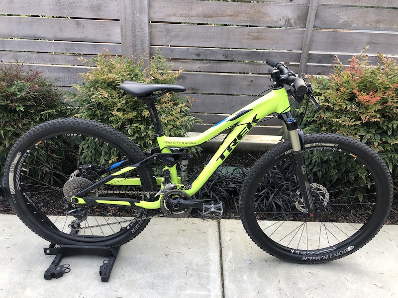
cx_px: 199
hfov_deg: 63.4
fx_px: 322
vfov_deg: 49.7
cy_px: 149
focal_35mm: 28
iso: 20
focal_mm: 4
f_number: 1.8
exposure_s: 1/165
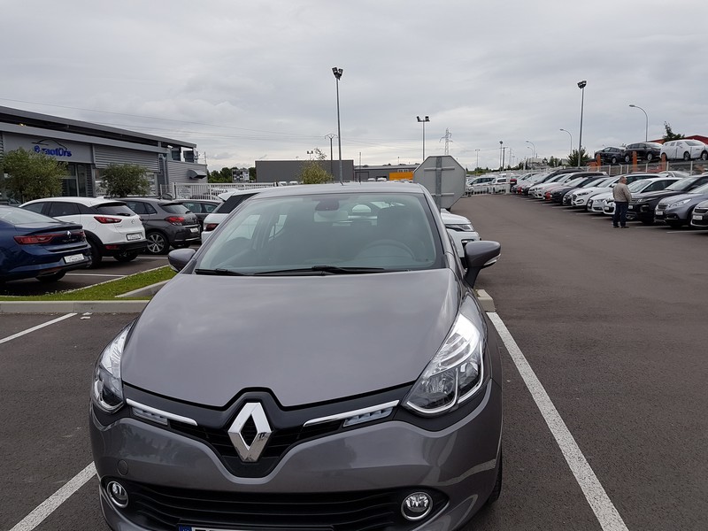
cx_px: 354
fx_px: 532
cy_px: 266
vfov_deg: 53.1
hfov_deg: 67.3
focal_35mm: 26
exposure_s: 1/1800
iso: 40
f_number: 1.7
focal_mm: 4.2
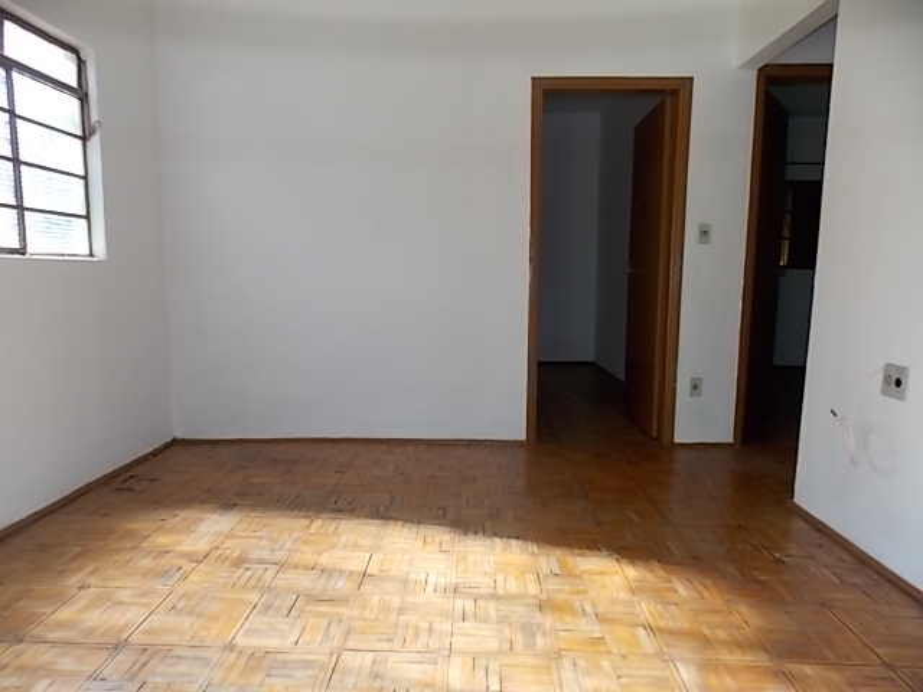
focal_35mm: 23
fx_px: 613
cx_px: 462
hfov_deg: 73.9
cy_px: 346
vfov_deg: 58.9
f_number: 3.1
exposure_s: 1/80
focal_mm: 4
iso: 80
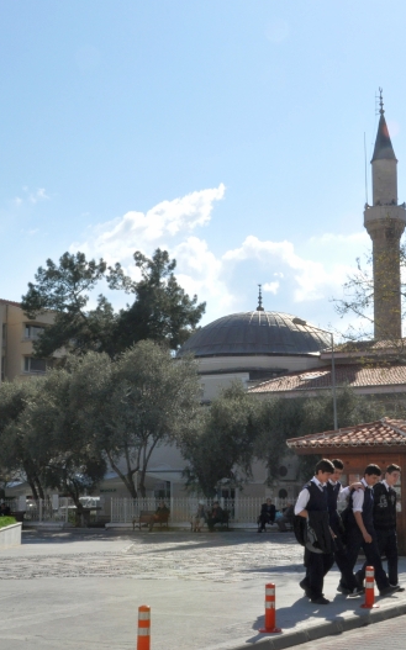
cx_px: 295
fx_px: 904
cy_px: 326
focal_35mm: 51
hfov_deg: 25.1
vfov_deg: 39.6
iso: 800
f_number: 22
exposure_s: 1/320
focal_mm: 22
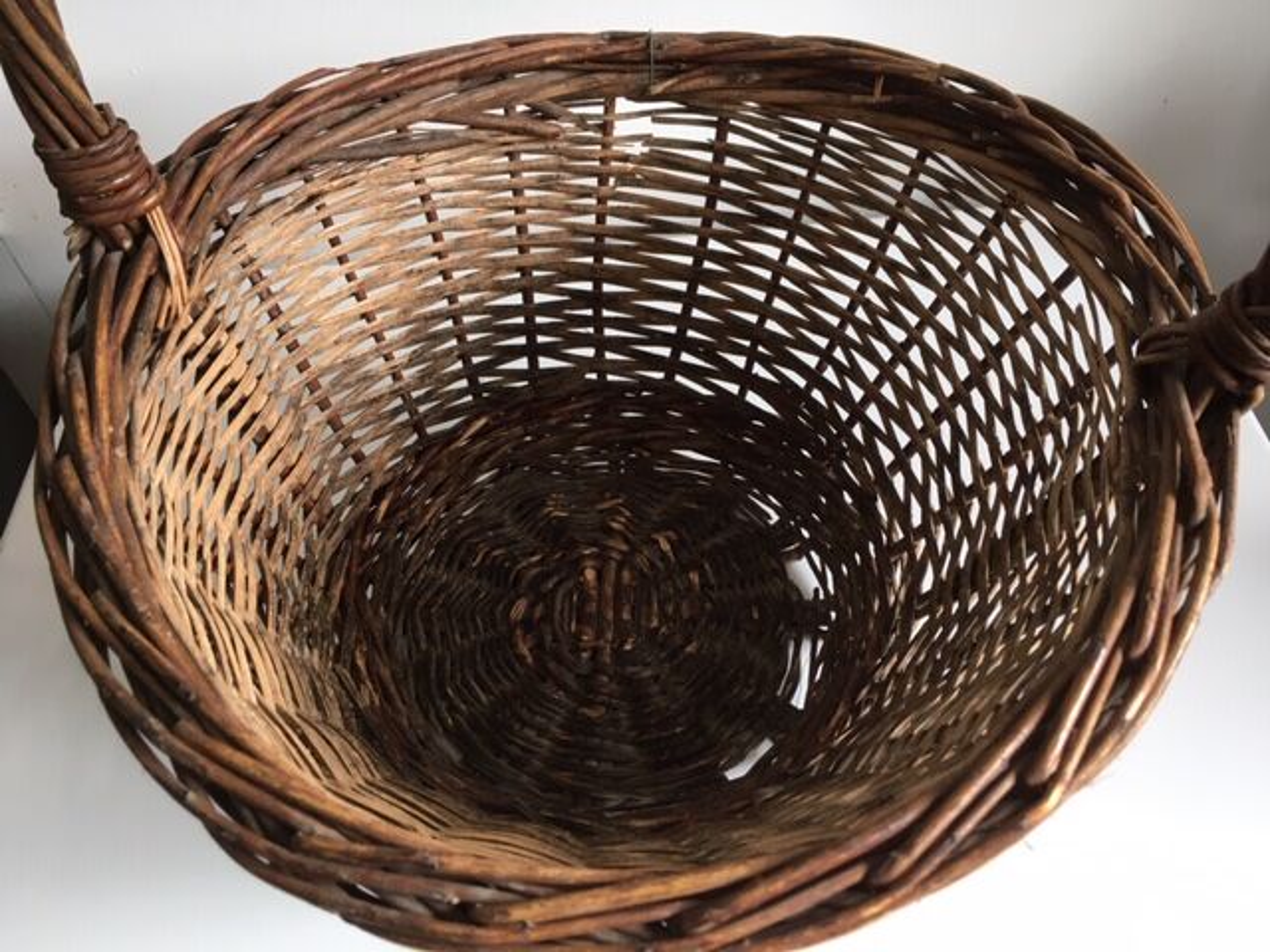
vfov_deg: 48.2
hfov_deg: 61.7
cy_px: 476
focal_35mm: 29
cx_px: 635
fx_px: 1064
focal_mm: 4.15
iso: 32
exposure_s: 1/33
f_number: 2.2
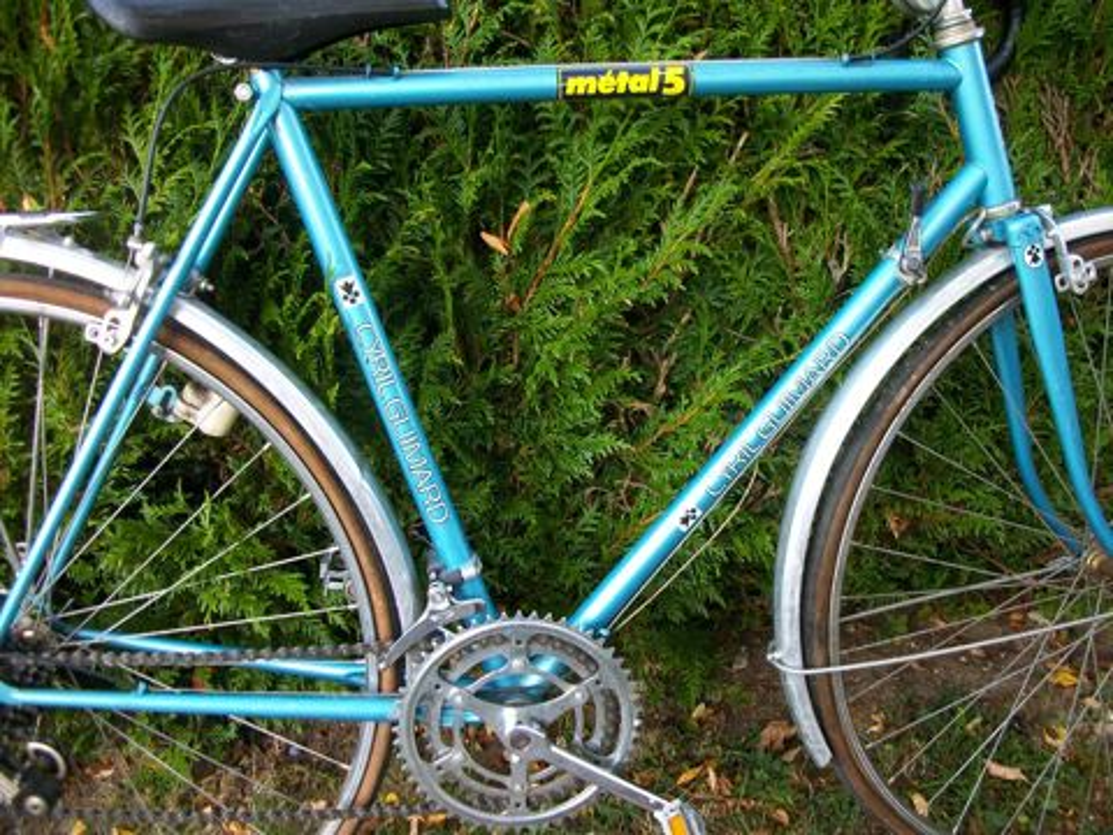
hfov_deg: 54.0
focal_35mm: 34
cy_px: 418
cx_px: 556
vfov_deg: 41.8
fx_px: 1093
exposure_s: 1/48.5
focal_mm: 5.7
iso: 80
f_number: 2.9
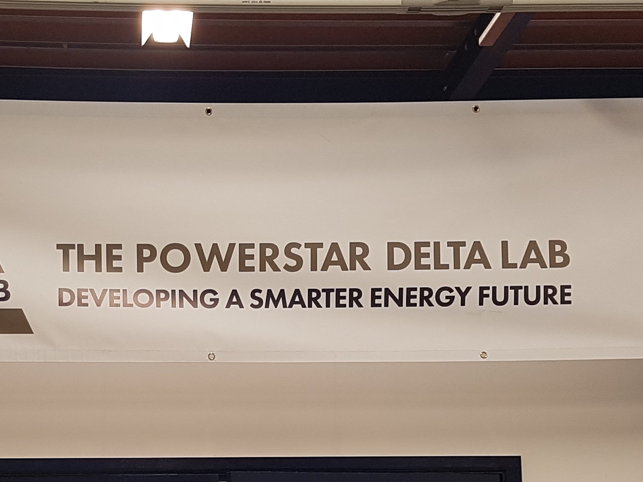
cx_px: 197
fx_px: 892
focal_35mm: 48
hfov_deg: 39.0
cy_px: 445
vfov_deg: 28.9
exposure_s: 1/50
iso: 50
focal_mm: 4.2
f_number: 1.7
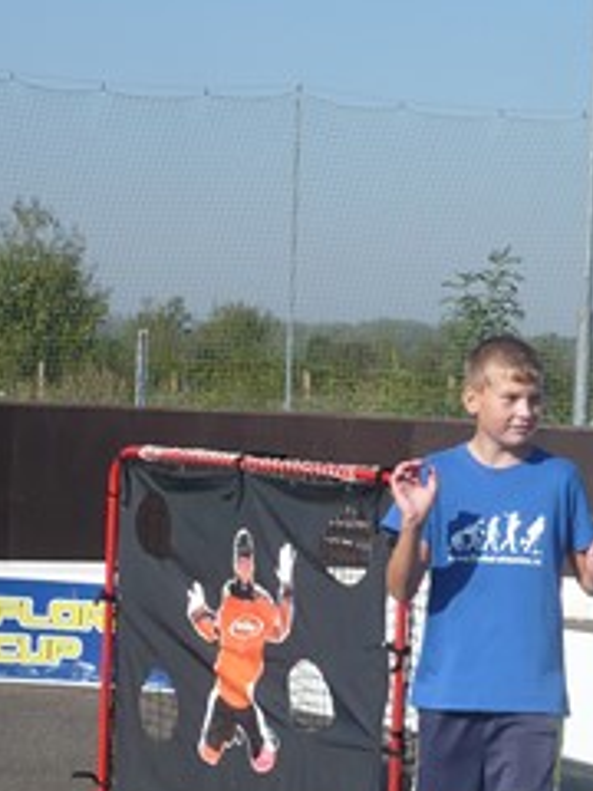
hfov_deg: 11.2
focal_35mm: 132
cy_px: 728
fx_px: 3015
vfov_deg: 14.8
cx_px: 507
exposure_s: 1/800
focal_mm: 10.9
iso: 100
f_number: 3.9
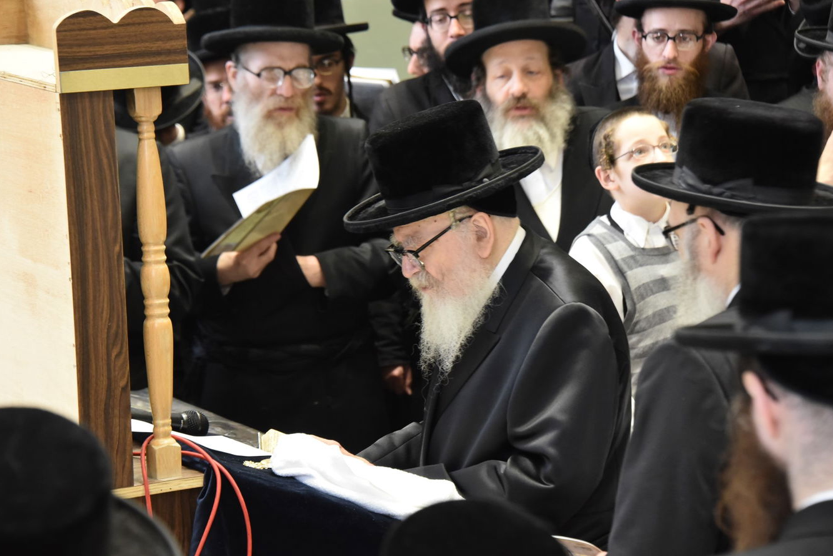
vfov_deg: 8.2
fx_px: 3887
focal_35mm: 168
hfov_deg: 12.2
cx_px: 409
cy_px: 275
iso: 4000
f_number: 5.6
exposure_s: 1/50
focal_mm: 160
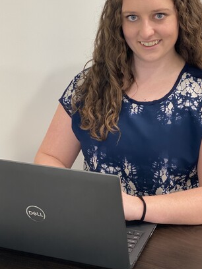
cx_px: 121
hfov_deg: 21.6
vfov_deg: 28.4
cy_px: 99
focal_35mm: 68
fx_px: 529
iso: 160
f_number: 2
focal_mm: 6
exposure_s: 1/60
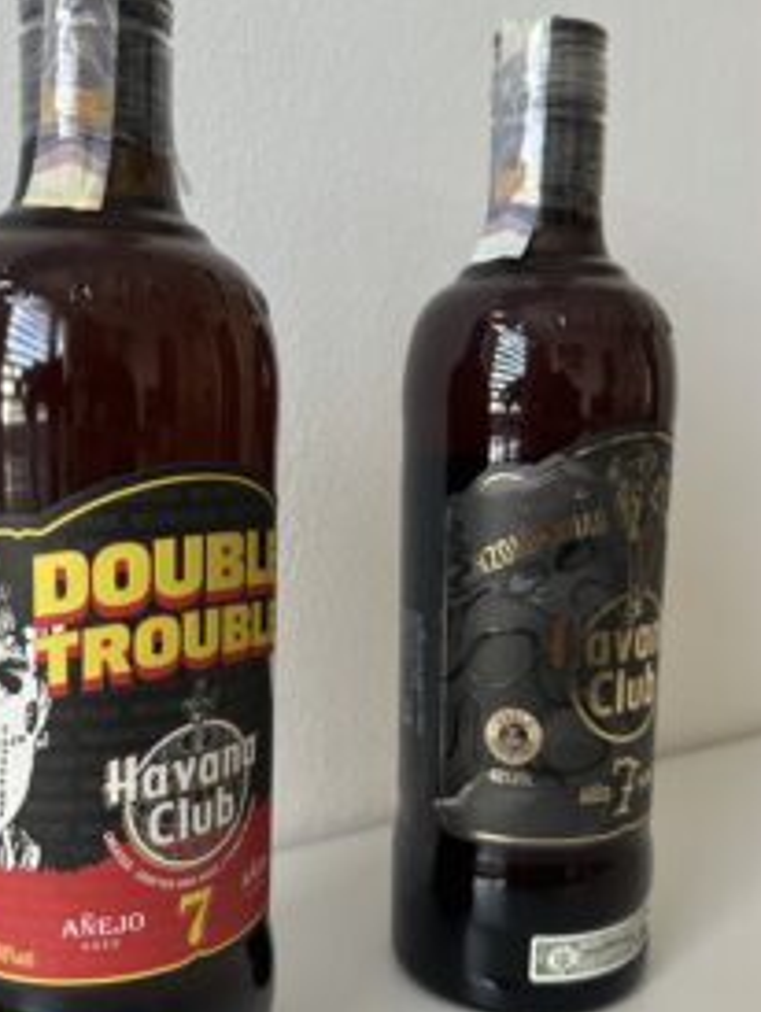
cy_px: 521
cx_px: 380
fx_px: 1024
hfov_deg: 40.8
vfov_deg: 52.6
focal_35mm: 35
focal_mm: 6.86
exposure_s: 1/60
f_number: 1.78
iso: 400
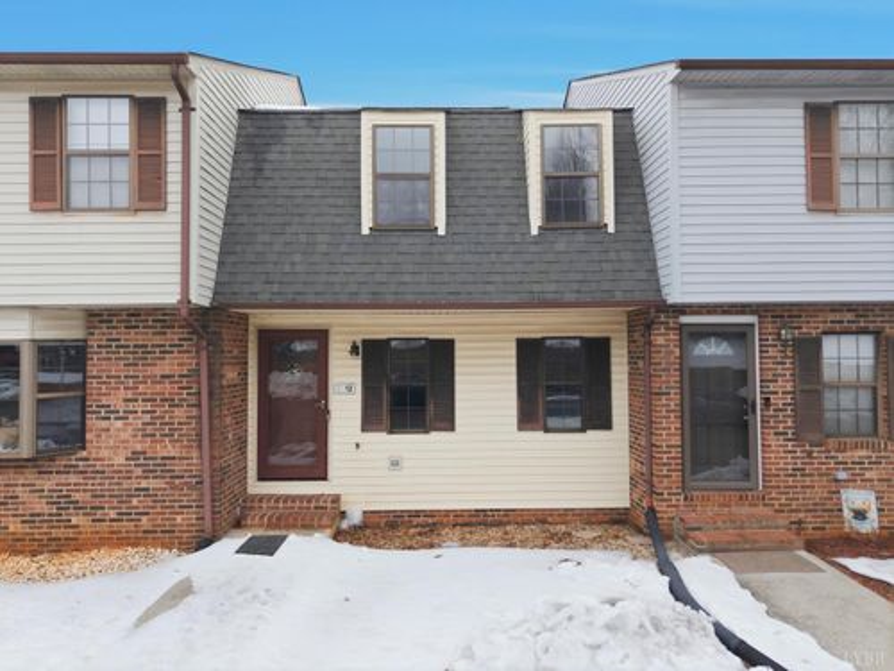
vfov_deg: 56.8
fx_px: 620
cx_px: 447
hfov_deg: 71.6
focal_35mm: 24
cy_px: 336
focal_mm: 8.7
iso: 100
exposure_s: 1/640
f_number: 1.8
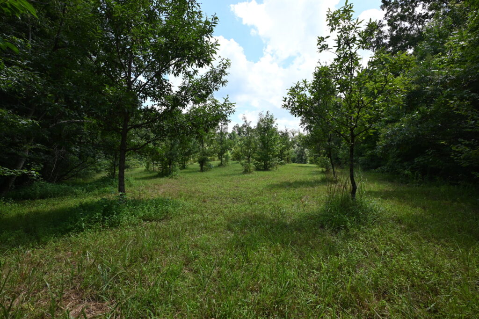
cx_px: 240
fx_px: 239
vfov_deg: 67.3
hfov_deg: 90.0
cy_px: 160
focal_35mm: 18
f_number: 5.6
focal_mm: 12
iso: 100
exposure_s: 1/250
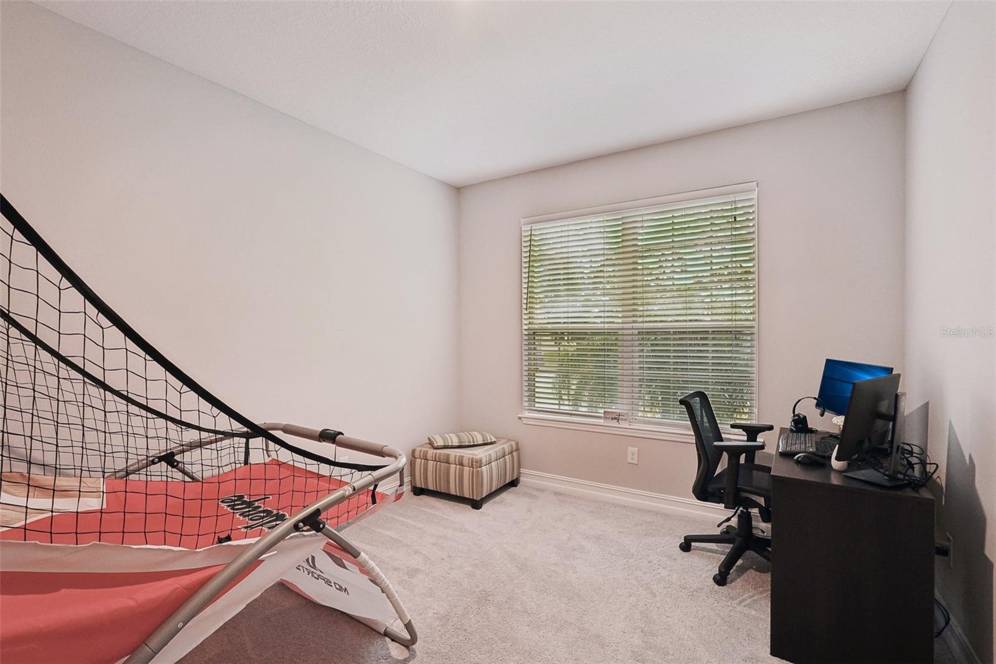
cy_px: 332
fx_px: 443
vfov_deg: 73.7
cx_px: 498
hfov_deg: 96.7
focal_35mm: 16
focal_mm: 16
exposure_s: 1/10
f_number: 8
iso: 400
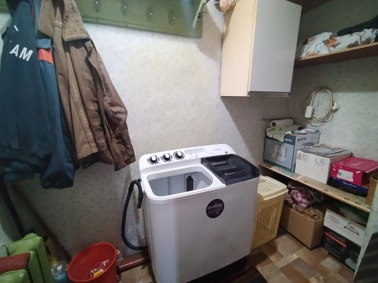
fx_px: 186
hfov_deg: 91.0
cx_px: 189
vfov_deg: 74.7
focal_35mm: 17
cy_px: 142
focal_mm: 1.42
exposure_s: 1/33.3
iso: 854
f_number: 2.2
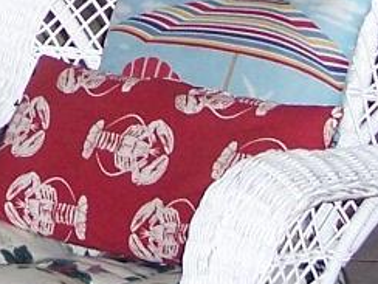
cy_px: -310
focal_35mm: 239
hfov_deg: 8.2
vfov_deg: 6.0
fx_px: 2610
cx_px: 5
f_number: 2.8
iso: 140
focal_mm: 8
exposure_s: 1/60
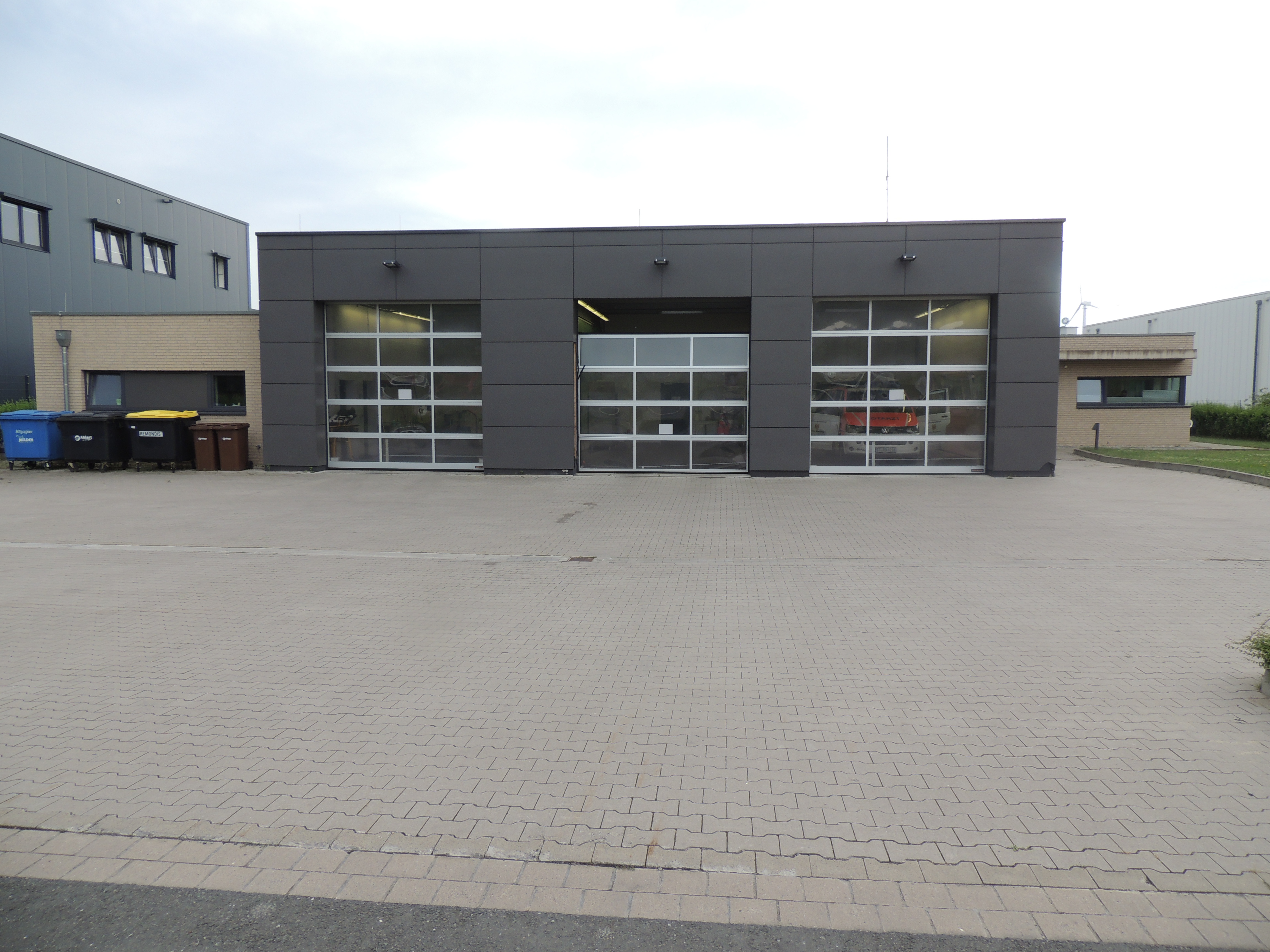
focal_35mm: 24
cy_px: 476
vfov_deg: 56.8
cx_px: 635
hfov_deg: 71.6
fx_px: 881
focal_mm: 4.3
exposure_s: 1/320
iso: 100
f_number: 3
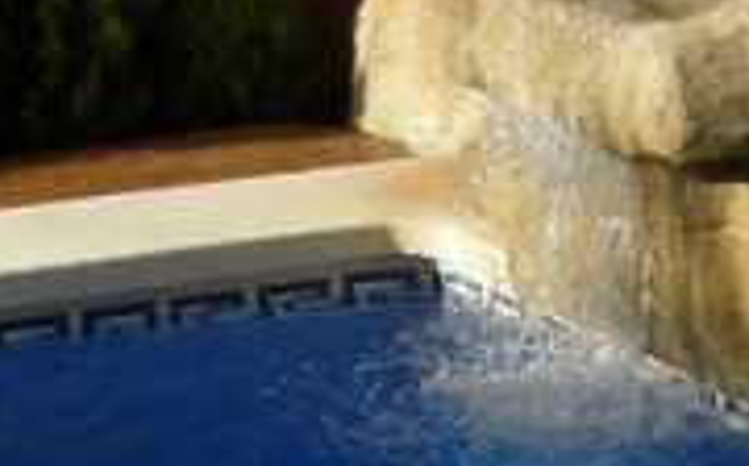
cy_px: 888
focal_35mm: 191
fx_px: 3894
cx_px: 761
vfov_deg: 6.7
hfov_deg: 10.9
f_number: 6.8
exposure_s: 1/254
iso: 64
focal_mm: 7.5
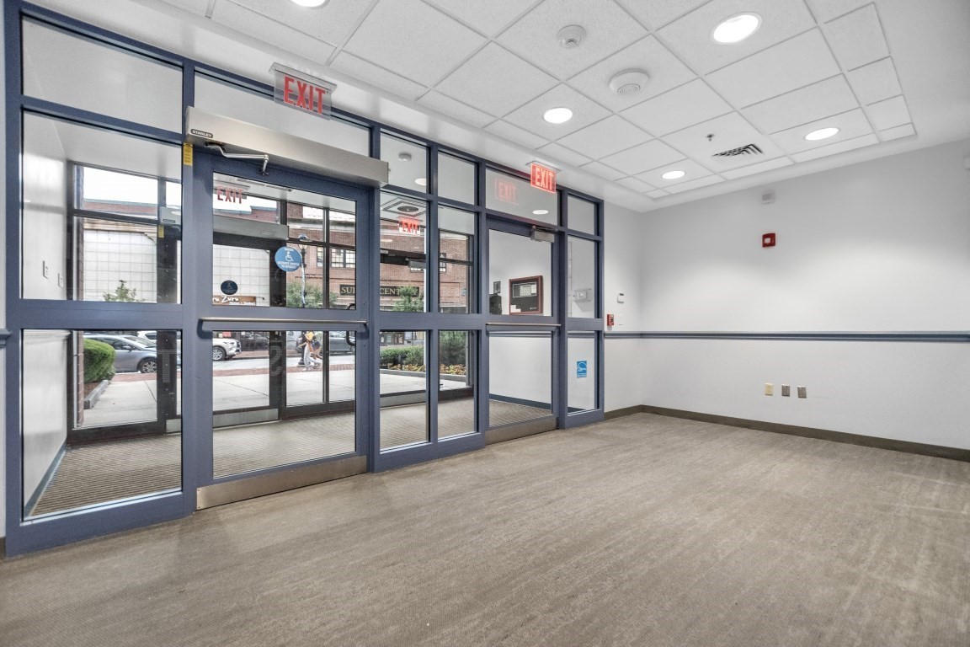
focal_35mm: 15
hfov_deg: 100.4
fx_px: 404
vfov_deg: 77.3
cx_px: 485
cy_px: 324
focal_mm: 10
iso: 1600
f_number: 4
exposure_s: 1/80
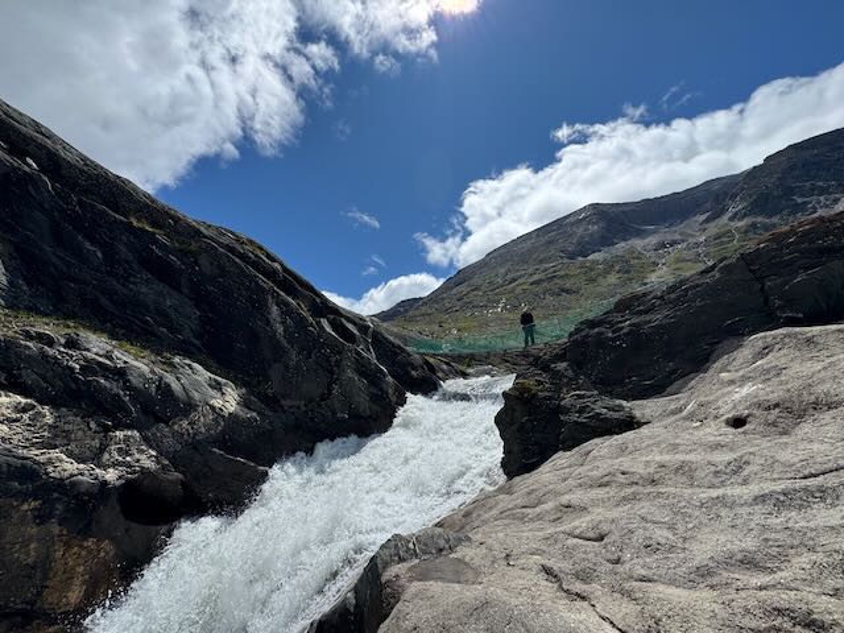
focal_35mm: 14
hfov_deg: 102.1
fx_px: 341
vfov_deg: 85.7
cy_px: 316
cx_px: 422
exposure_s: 1/3906
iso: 50
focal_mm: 2.22
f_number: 2.2
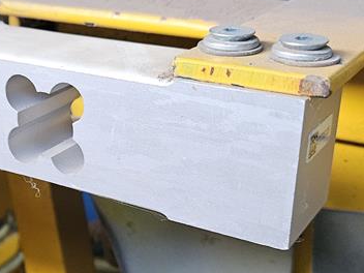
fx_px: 705
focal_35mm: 67
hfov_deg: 28.3
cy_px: 182
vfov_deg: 21.8
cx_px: 67
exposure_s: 1/100
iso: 500
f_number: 1.8
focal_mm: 5.4
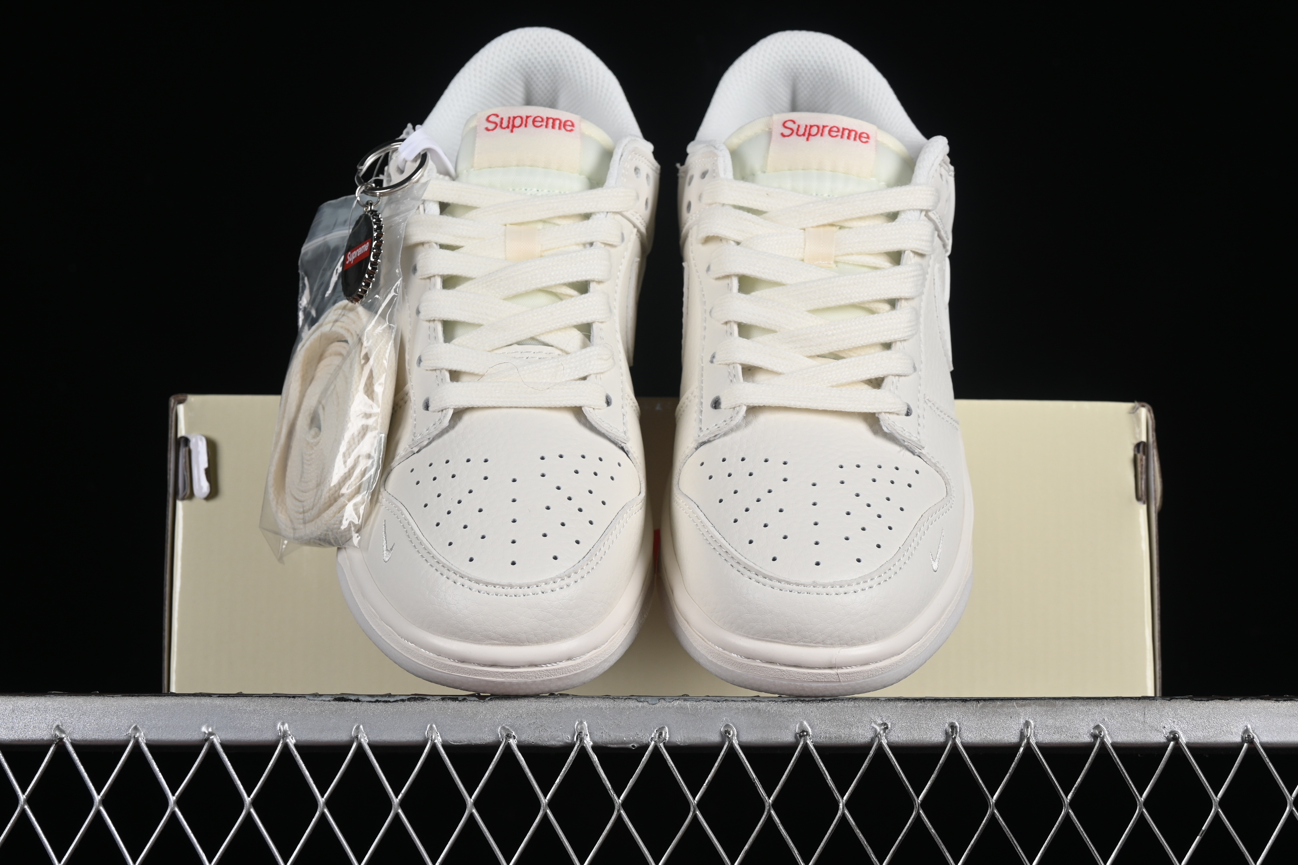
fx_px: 2704
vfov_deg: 18.2
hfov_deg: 27.0
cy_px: 432
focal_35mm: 75
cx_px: 649
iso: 160
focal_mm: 50
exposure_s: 1/100
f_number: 8
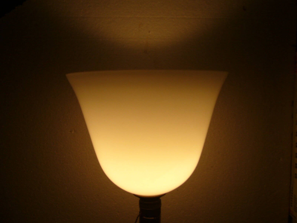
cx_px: 148
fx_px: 300
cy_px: 112
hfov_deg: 52.6
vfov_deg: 40.7
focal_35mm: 35
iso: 80
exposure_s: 1/100
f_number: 5.6
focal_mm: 5.8
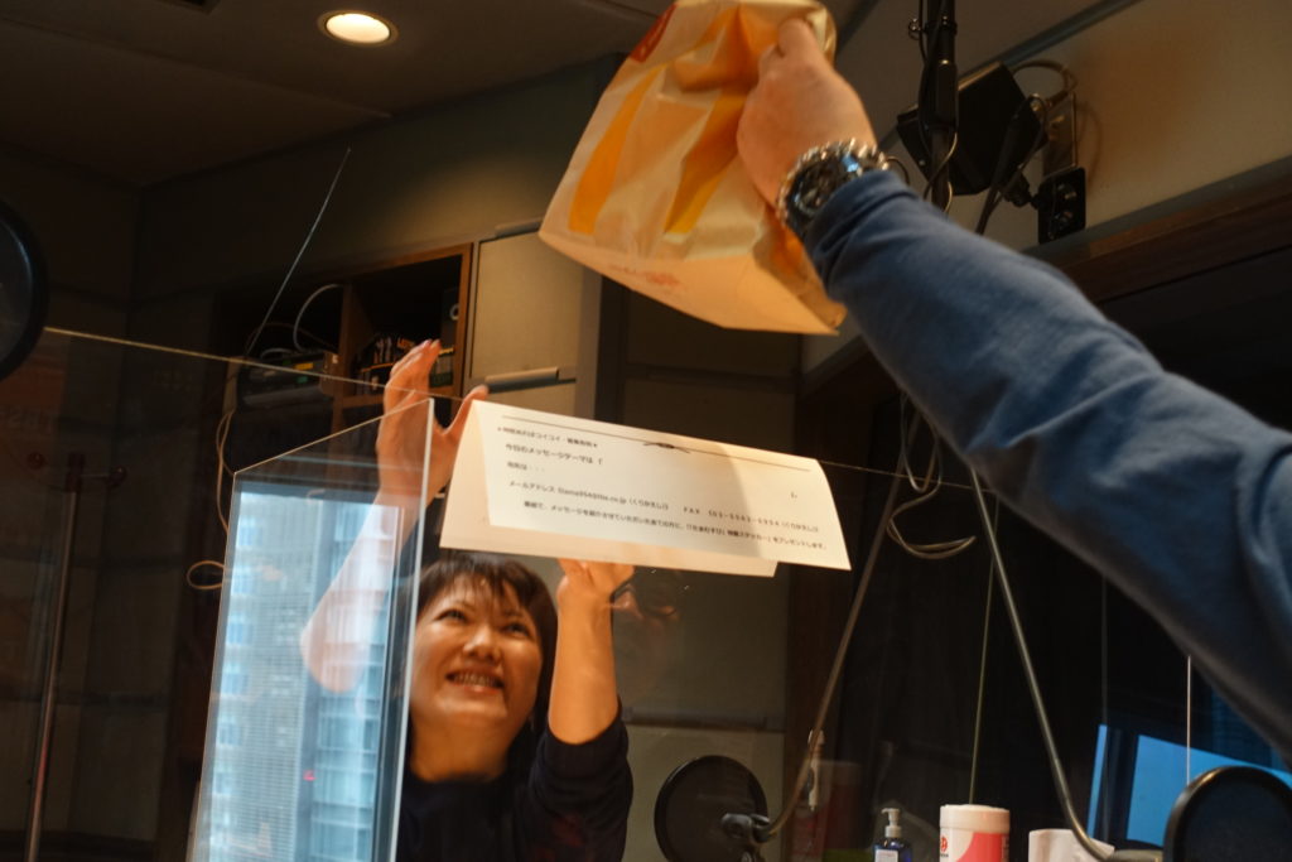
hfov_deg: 44.5
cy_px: 431
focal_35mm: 44
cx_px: 646
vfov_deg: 30.5
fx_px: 1579
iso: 640
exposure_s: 1/60
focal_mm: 16.17
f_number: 2.8
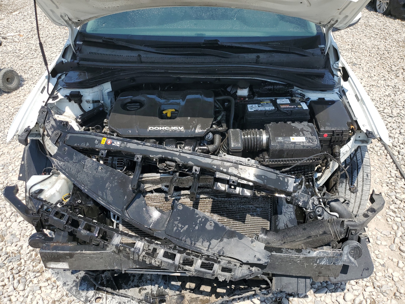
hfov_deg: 67.3
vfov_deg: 53.1
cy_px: 152
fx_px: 304
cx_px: 202
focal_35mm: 26
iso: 50
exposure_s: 1/2500
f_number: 1.5
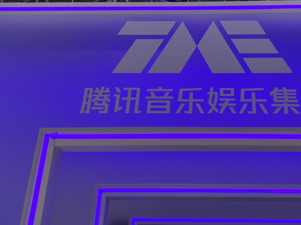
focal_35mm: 46
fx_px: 400
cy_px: 78
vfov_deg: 31.3
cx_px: 198
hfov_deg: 40.8
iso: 112
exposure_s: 1/1479
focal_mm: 4.75
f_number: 1.75
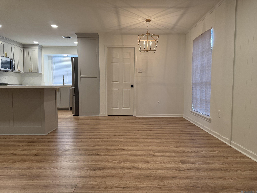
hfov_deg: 71.6
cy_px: 96
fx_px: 178
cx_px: 128
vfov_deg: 56.8
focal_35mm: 24
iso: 200
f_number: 1.78
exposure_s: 1/120
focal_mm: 6.76
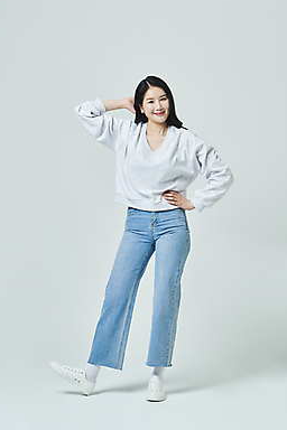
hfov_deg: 18.7
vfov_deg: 27.7
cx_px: 138
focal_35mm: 73
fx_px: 873
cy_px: 207
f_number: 11
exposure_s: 1/125
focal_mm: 70
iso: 100
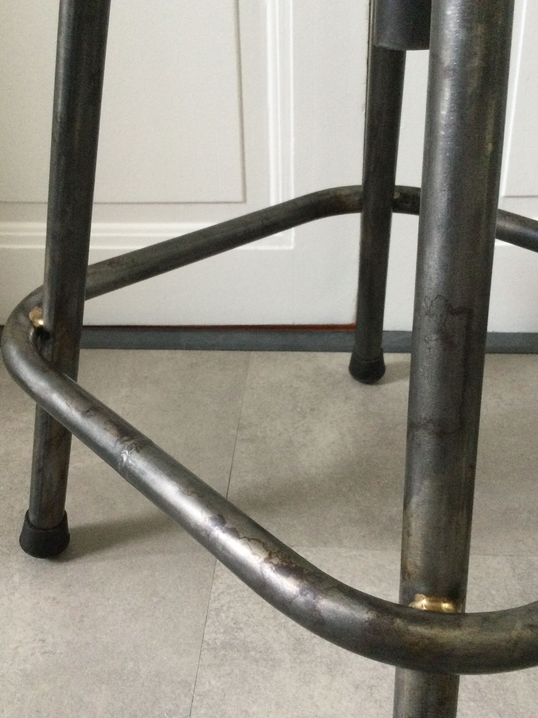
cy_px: 361
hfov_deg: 36.8
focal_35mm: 39
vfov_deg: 47.9
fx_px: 808
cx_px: 241
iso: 200
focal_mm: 3.3
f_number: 2.4
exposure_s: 1/33
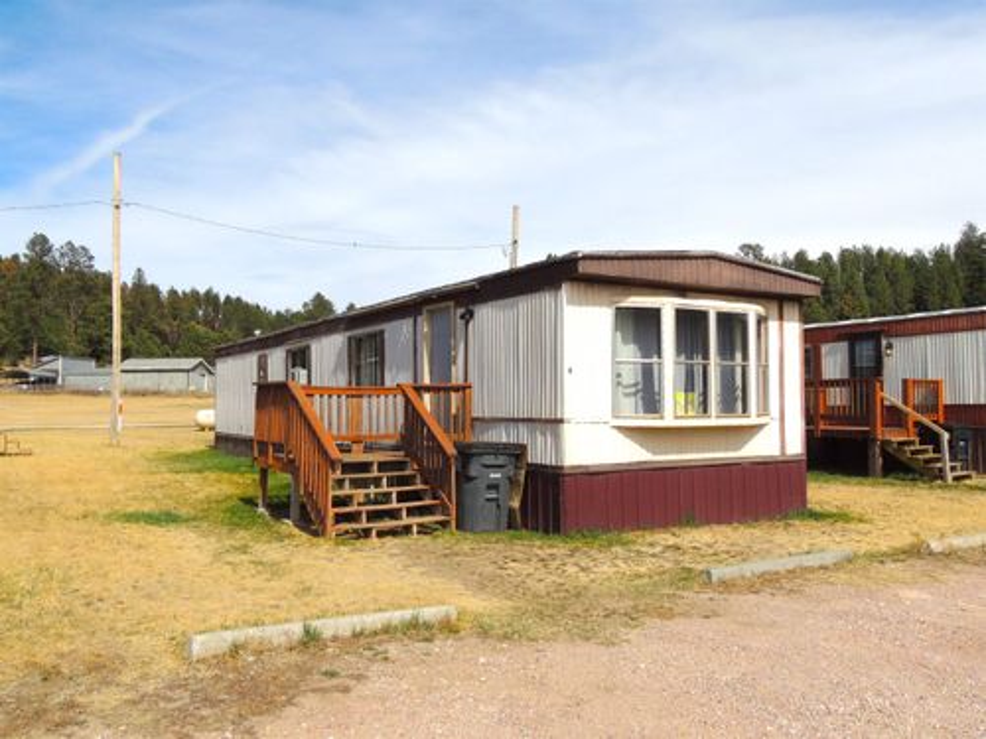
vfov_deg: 46.8
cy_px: 370
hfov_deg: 60.0
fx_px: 855
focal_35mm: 30
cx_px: 493
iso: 100
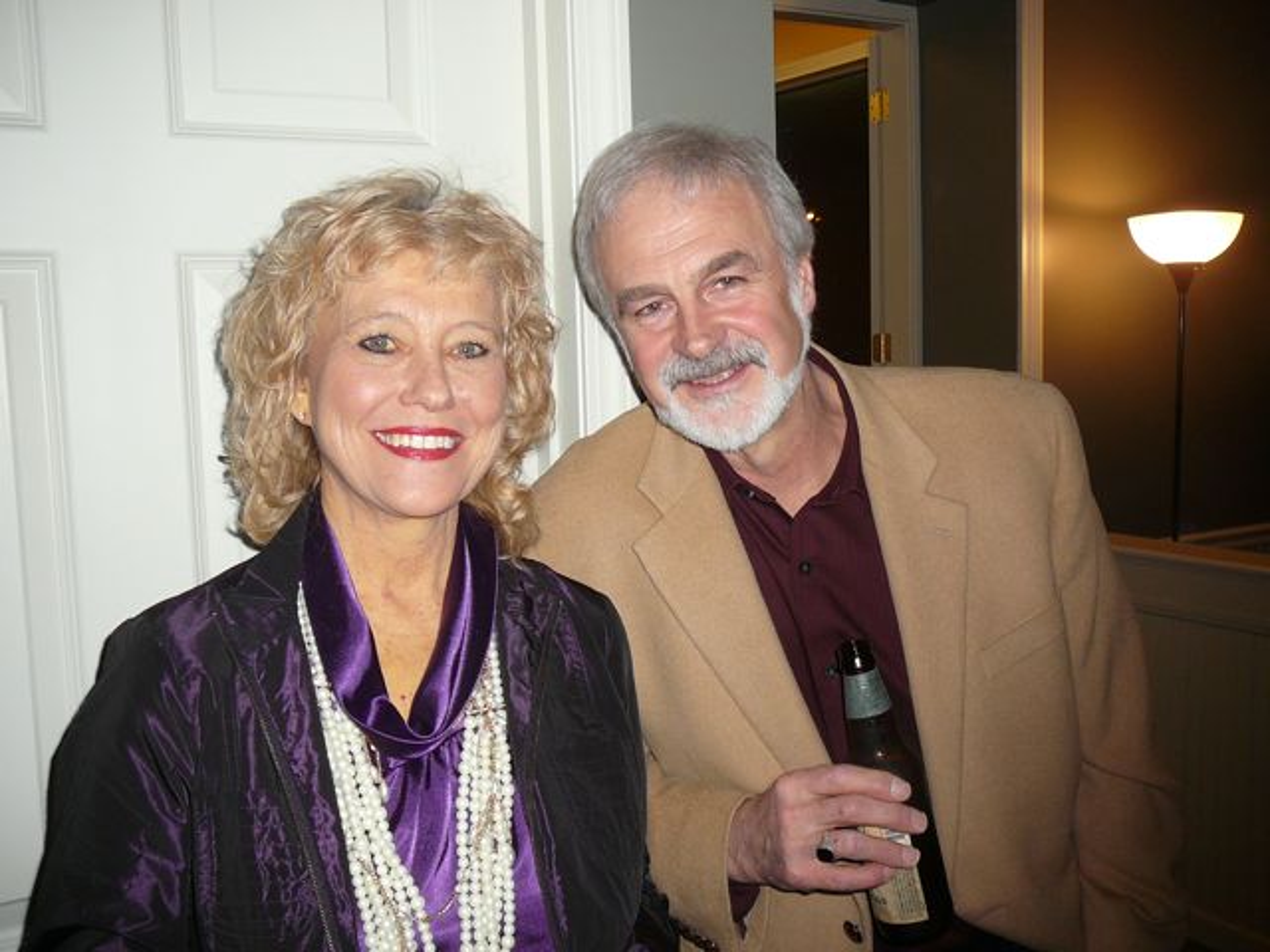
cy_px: 476
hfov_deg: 52.6
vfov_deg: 40.7
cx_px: 635
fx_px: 1284
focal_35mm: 35
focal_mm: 5.2
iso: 100
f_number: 2.8
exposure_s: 1/30
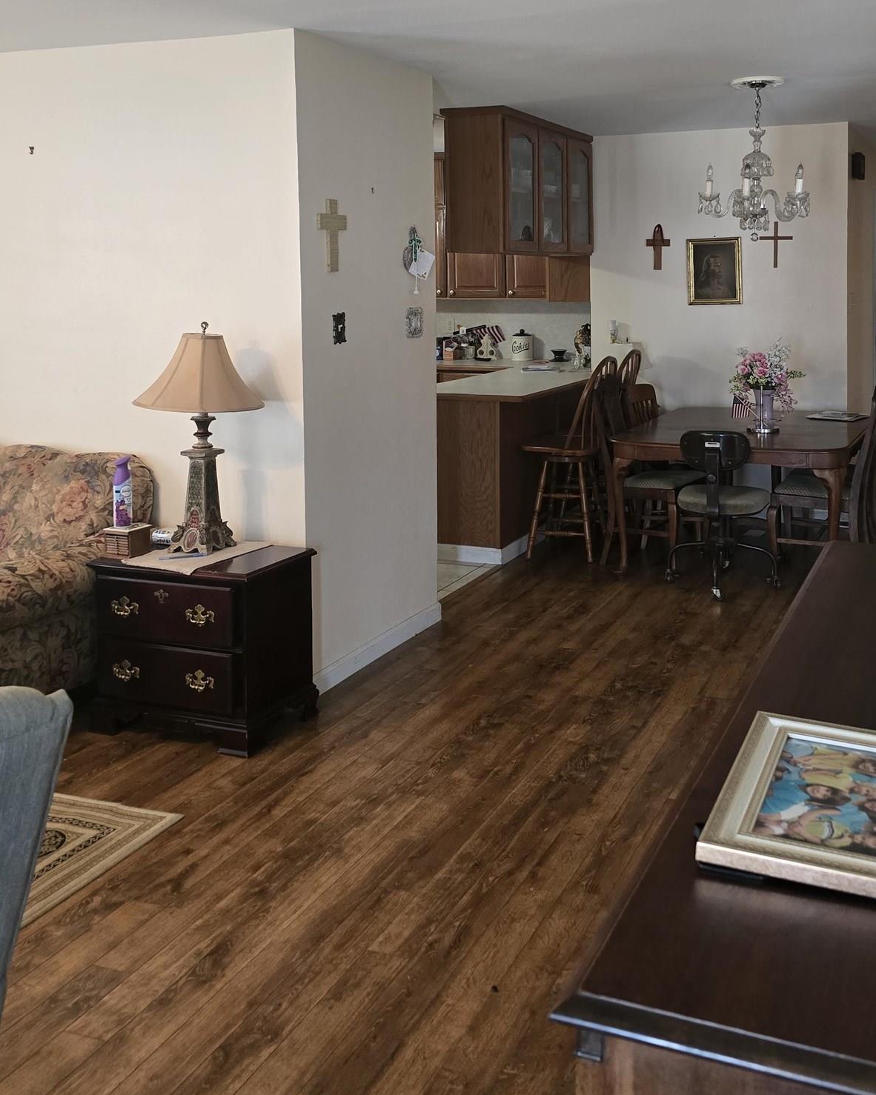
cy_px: 333
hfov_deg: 41.7
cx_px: 580
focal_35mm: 35
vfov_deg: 50.3
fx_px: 1135
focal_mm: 6.3
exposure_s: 1/120
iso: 1000
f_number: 1.7
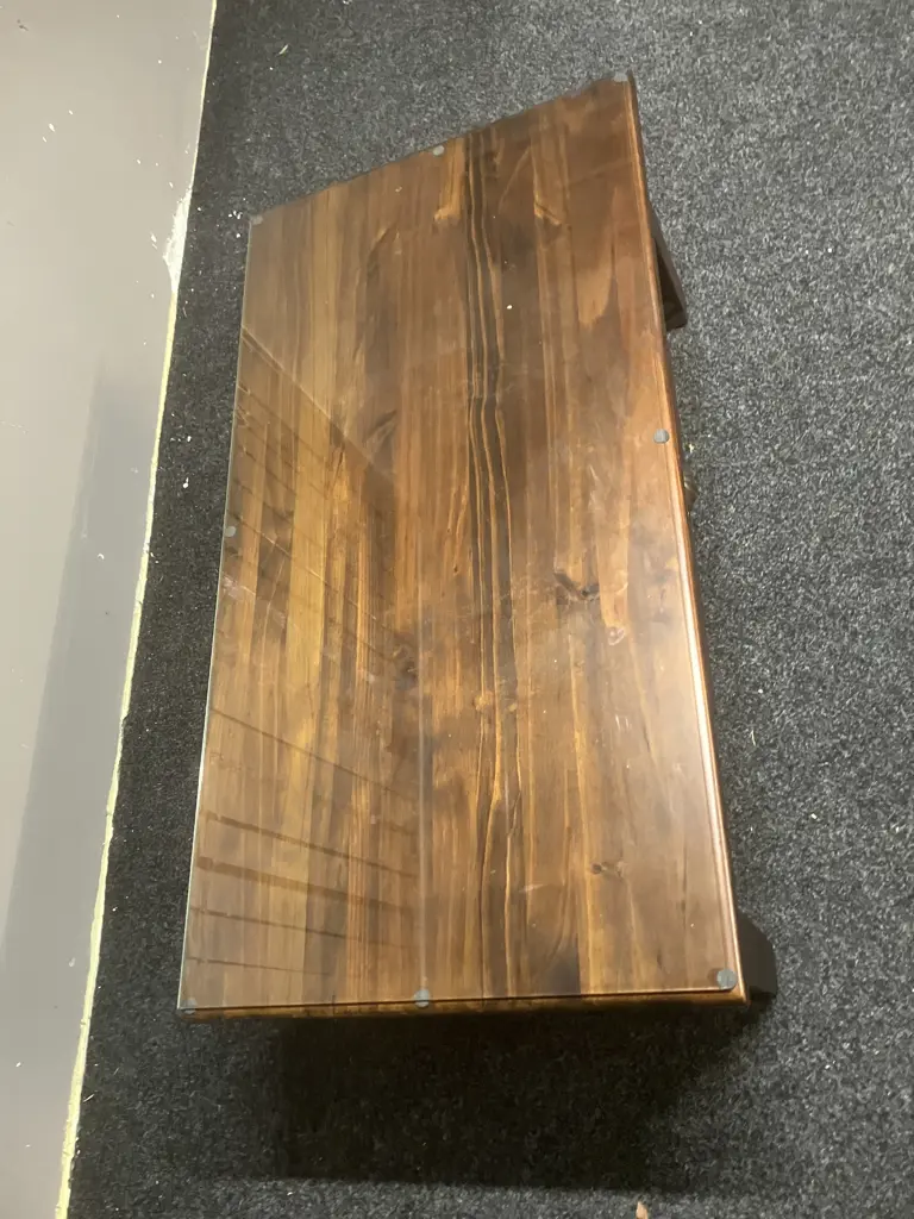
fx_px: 986
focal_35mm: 28
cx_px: 457
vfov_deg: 63.4
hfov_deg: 49.7
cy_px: 610
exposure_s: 1/25
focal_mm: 3.99
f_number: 1.8
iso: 400
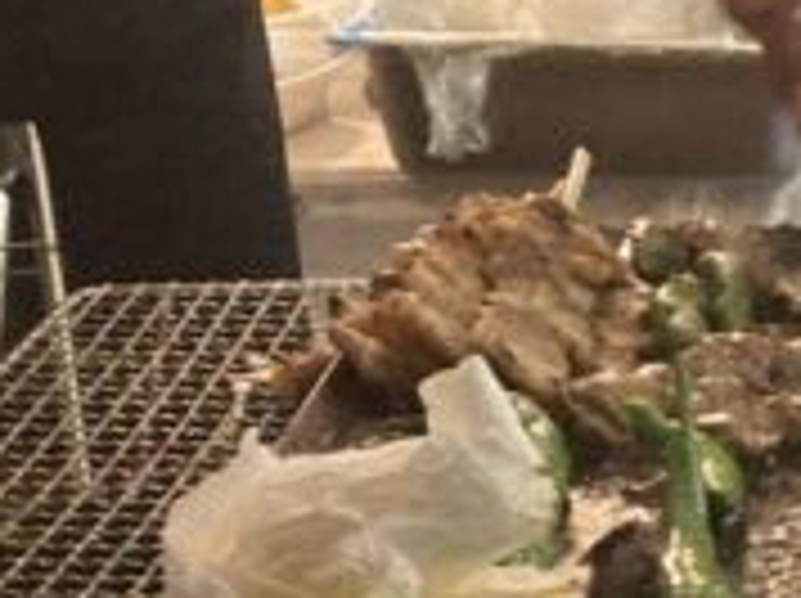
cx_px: 1130
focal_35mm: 121
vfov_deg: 11.8
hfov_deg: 15.3
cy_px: 800
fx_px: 2796
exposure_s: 1/25
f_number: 1.8
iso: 320
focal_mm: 3.99
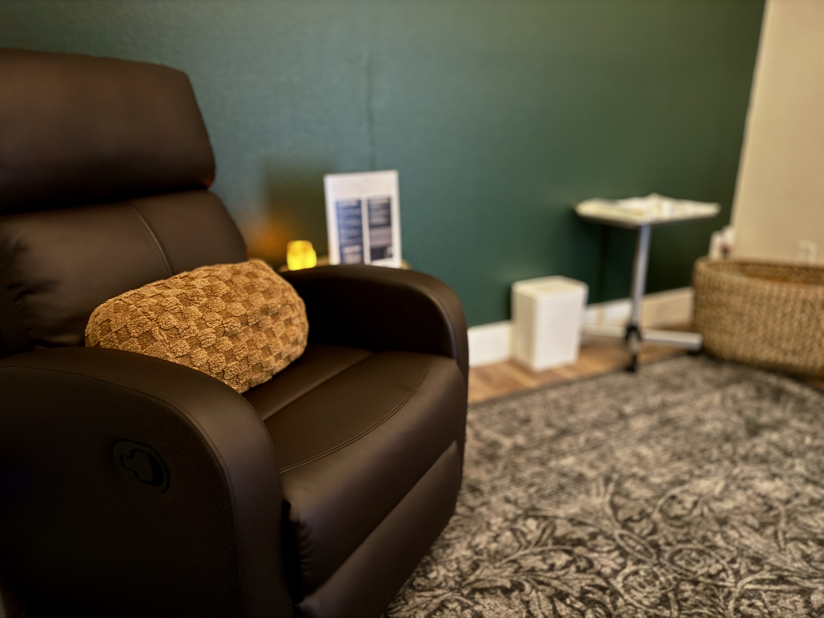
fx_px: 571
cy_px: 309
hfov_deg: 71.6
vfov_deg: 56.8
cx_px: 412
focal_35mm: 24
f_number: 1.78
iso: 1000
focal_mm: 6.76
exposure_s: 1/14
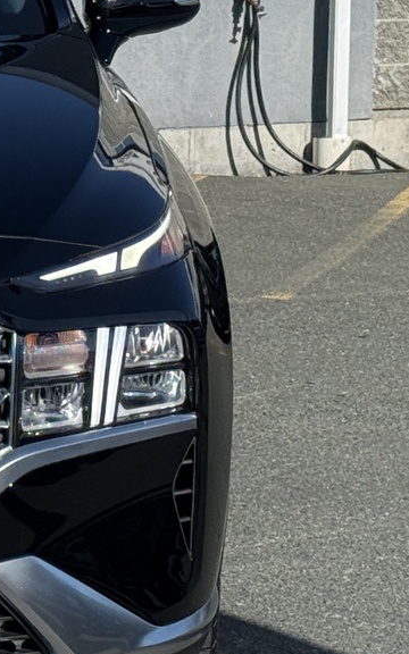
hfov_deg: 7.0
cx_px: -410
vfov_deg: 11.6
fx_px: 3228
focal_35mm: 181
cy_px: 226
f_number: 1.78
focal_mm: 6.76
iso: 64
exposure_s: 1/5587
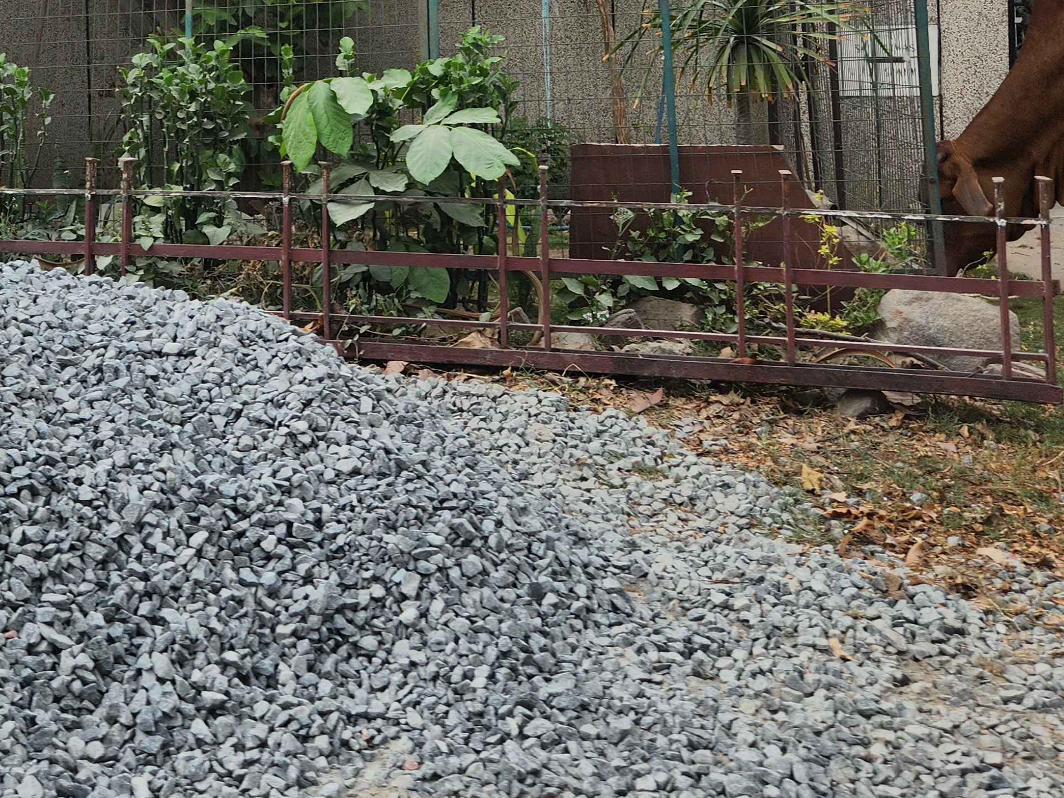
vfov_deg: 28.4
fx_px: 1475
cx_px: 260
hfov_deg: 38.6
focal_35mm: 48
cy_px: 3
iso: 20
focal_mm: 5.4
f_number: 1.8
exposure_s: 1/394
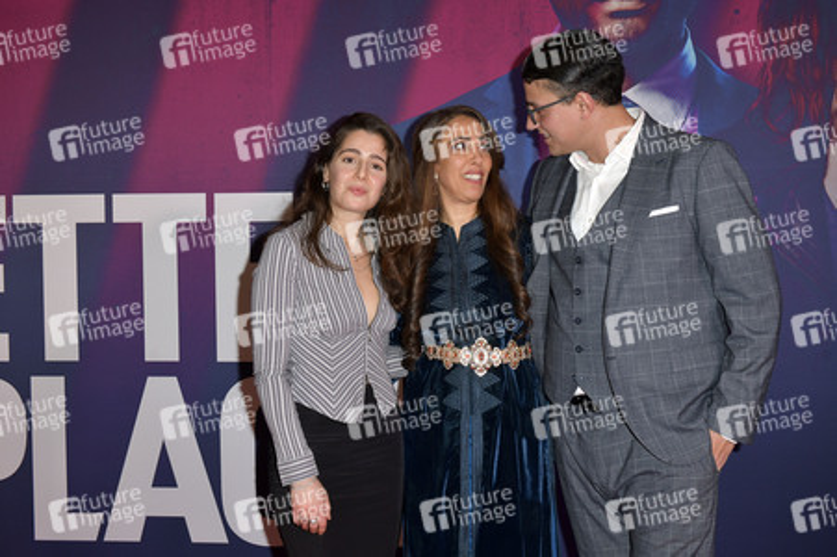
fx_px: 1115
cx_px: 418
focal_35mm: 48
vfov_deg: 28.0
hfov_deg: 41.1
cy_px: 278
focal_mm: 48
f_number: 5.6
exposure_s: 1/200
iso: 800
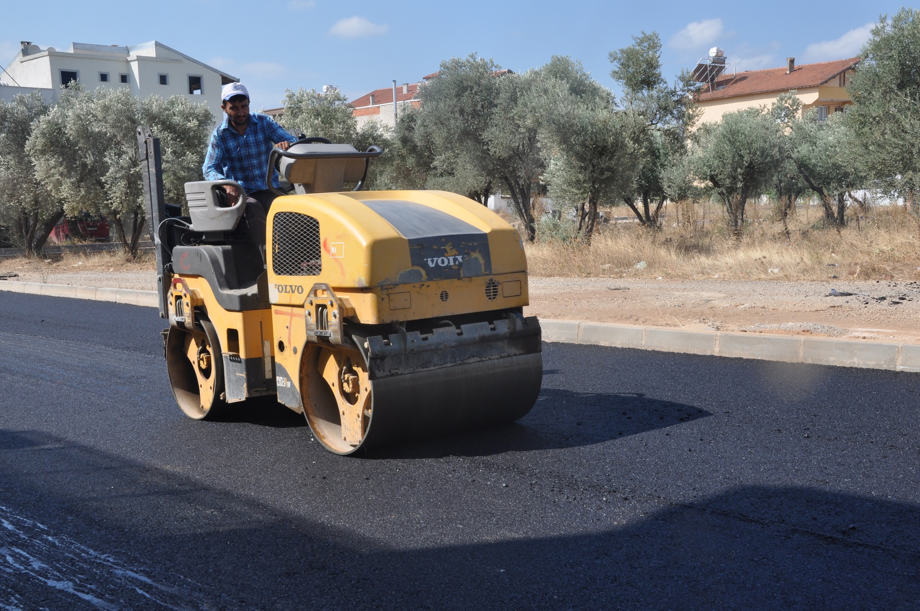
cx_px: 460
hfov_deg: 43.6
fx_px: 1149
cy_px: 306
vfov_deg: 29.8
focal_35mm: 45
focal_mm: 30
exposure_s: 1/160
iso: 200
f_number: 13
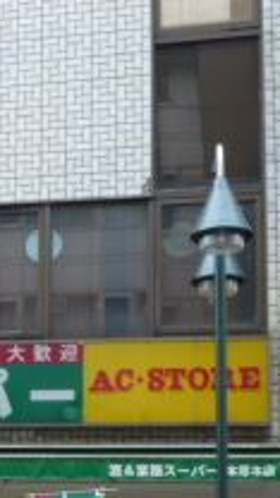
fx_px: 1109
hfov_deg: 13.4
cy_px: 441
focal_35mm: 84
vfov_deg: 24.6
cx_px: -163
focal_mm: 4.5
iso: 80
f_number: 2.8
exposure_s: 1/80
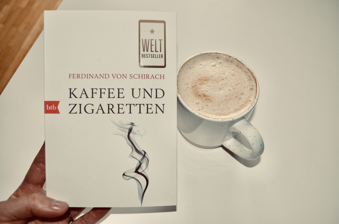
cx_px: 170
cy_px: 112
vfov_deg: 36.7
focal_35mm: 36
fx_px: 338
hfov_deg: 53.2
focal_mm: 24
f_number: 4
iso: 450
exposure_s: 1/60
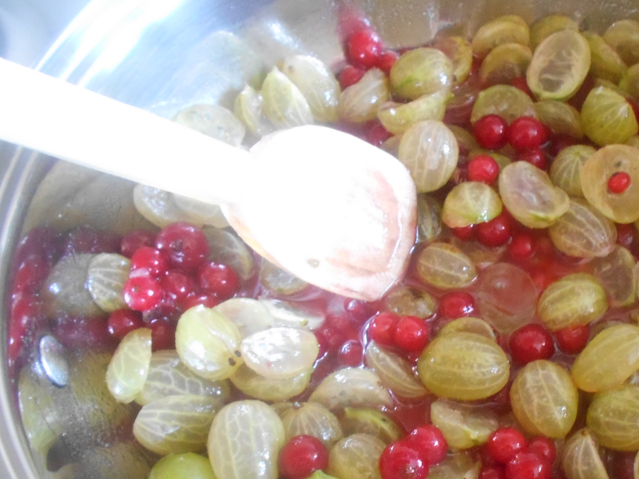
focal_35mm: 40
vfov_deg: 35.2
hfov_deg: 45.2
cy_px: 353
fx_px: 738
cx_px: 479
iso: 800
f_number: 3.2
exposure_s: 1/13
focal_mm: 4.6
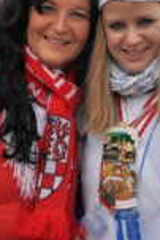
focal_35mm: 150
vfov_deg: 13.7
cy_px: 120
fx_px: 1002
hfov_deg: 9.1
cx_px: 90
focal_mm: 38
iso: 200
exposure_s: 1/200
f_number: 13
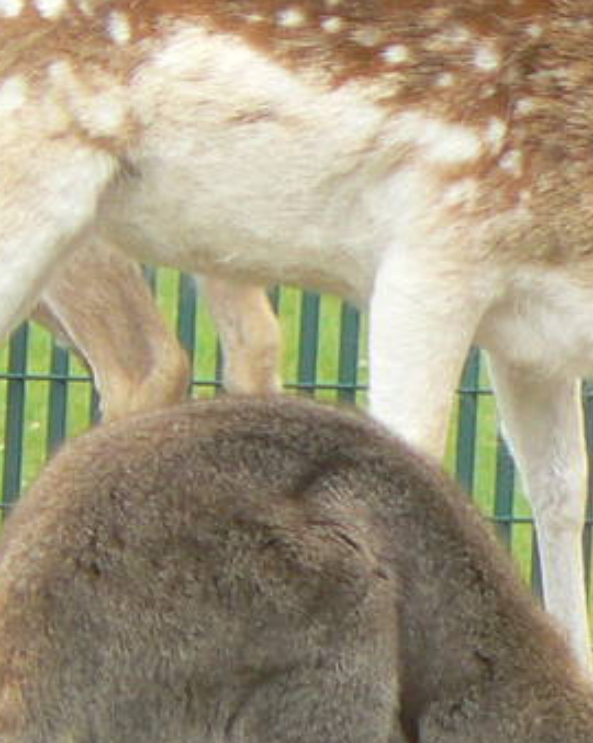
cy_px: 402
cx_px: 988
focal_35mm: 1456
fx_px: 31971
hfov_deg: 1.1
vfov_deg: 1.3
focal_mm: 52.5
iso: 80
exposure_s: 1/125
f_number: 4.5
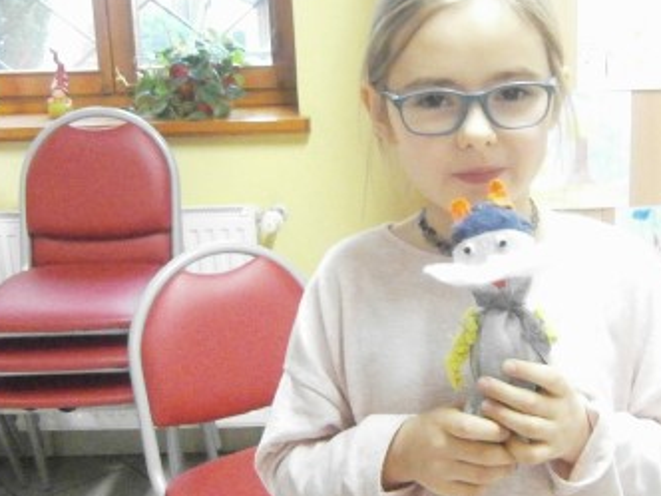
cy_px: 225
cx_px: 412
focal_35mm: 47
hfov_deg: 40.2
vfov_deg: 30.9
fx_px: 897
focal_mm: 4.7
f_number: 2.8
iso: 1600
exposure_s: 1/40
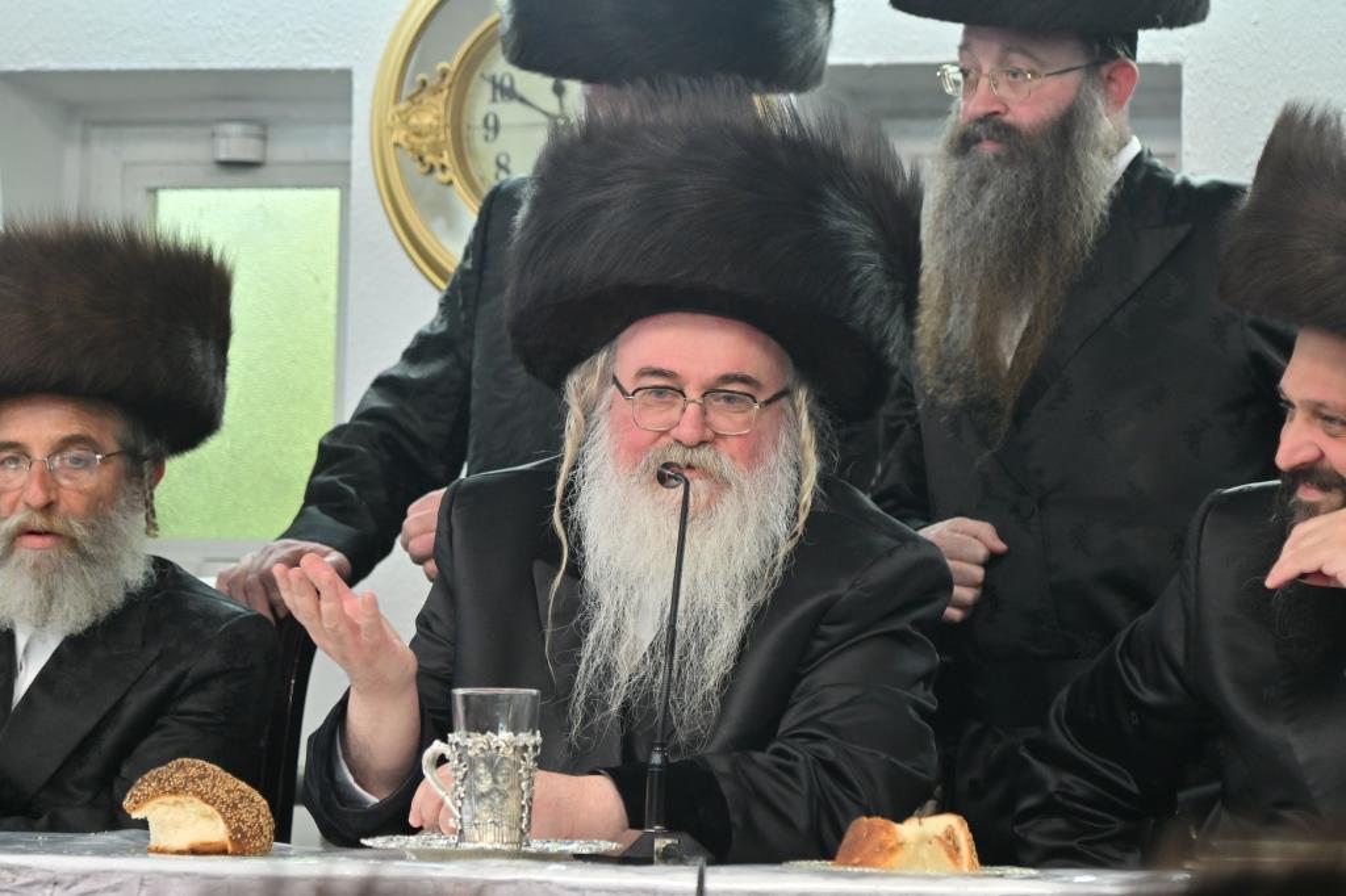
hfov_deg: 11.4
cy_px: 448
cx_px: 673
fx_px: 6727
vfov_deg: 7.6
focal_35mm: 180
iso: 640
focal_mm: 120
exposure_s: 1/400
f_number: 4
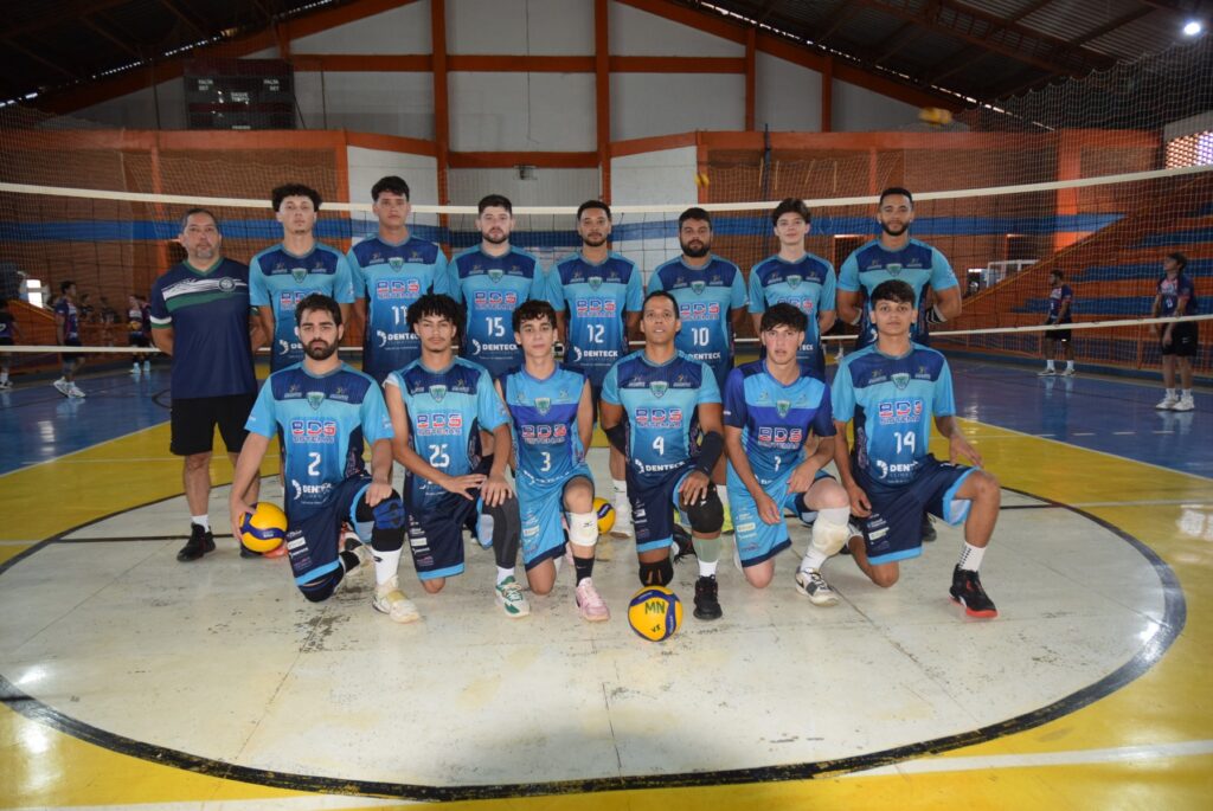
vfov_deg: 48.0
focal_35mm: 27
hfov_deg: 67.3
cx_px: 606
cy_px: 406
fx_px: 911
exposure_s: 1/60
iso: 800
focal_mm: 18
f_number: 3.5
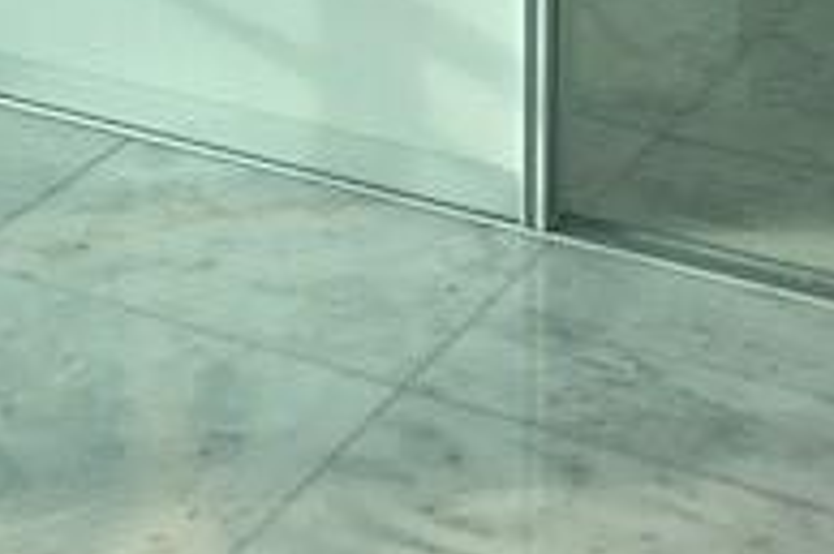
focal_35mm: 96
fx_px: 2222
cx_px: 778
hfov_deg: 20.7
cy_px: -713
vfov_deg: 11.9
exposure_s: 1/855
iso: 20
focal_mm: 3.99
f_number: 1.8
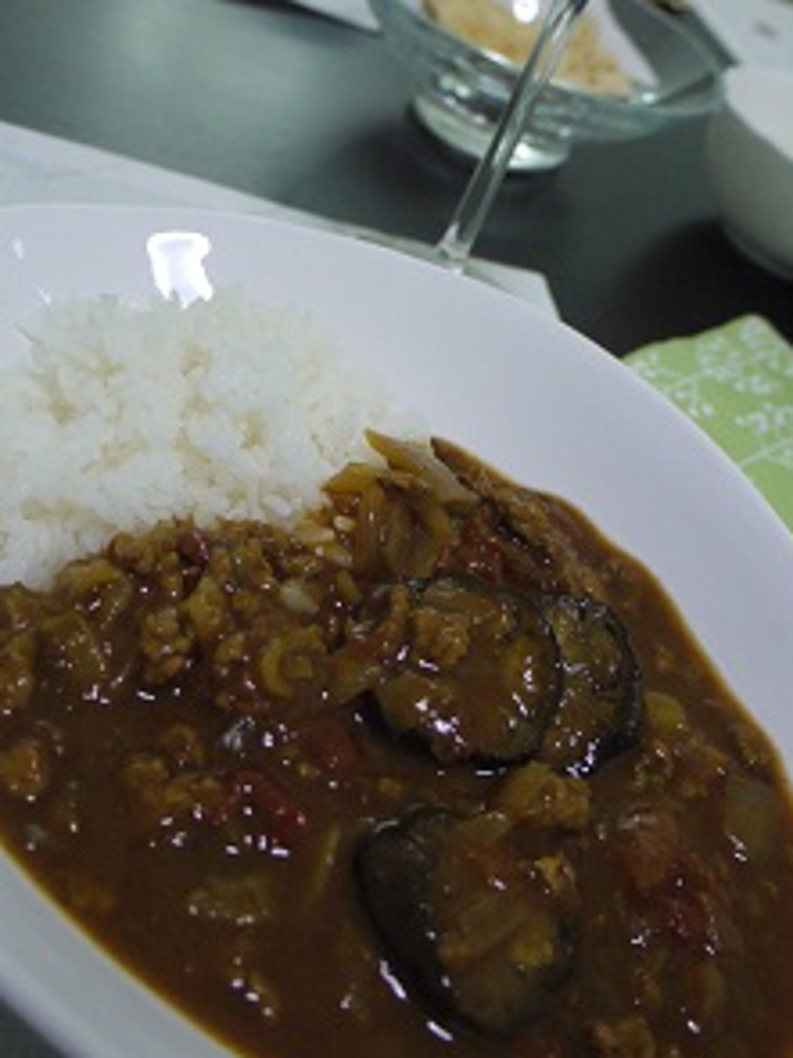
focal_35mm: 38
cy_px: 427
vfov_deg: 48.7
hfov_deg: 37.7
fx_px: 1162
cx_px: 395
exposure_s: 1/50
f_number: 3.5
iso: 800
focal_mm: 14
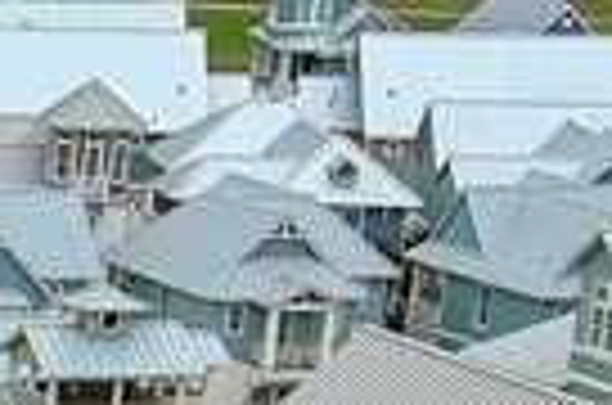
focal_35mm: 232
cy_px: 907
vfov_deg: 5.7
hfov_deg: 7.4
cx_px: -1454
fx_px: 3935
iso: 100
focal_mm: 10.57
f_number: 2.8
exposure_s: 1/750
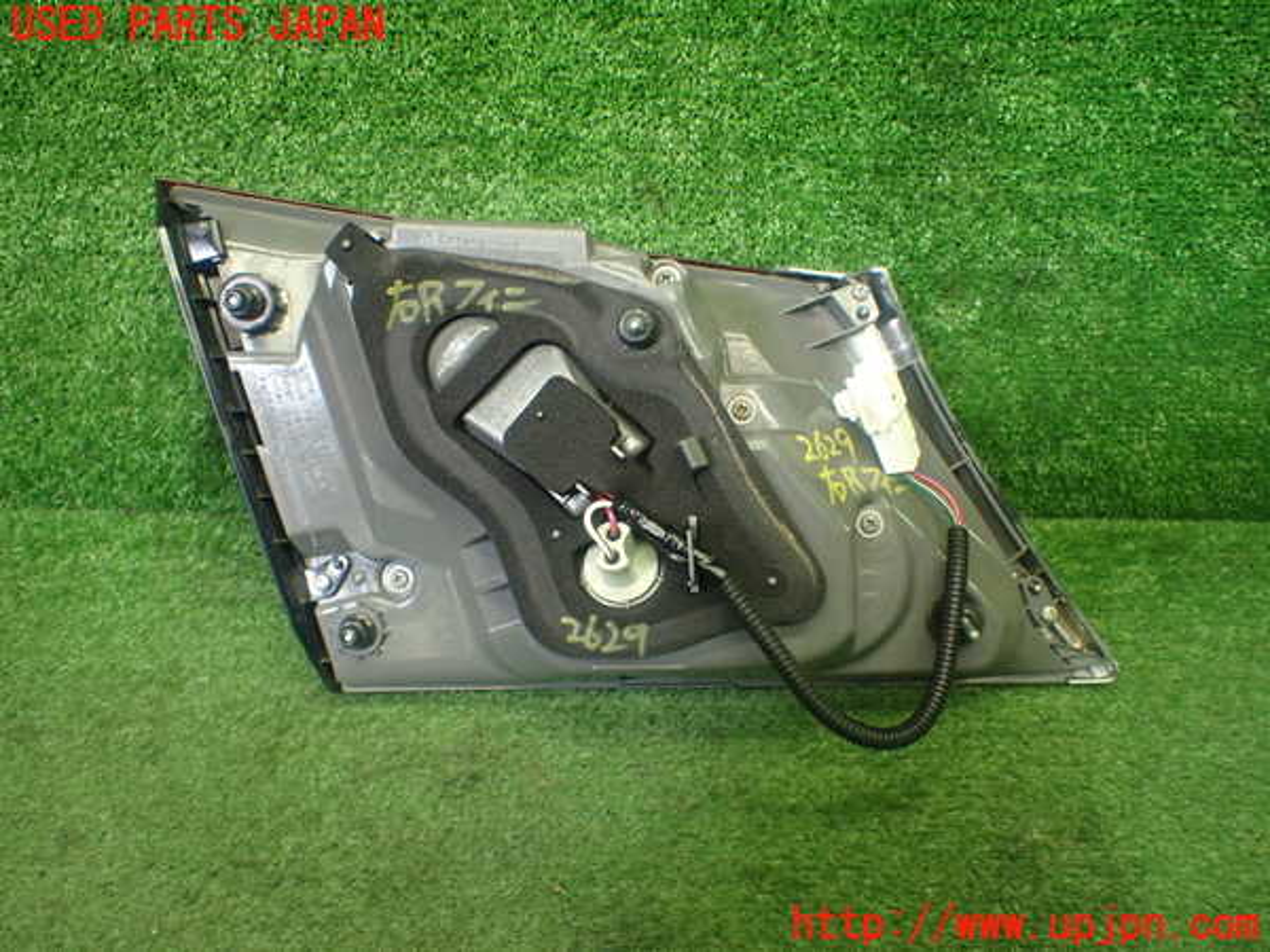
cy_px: 476
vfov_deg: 46.8
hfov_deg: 60.0
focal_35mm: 30
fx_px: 1101
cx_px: 635
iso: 500
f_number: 2.3
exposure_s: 1/125
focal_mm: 5.4
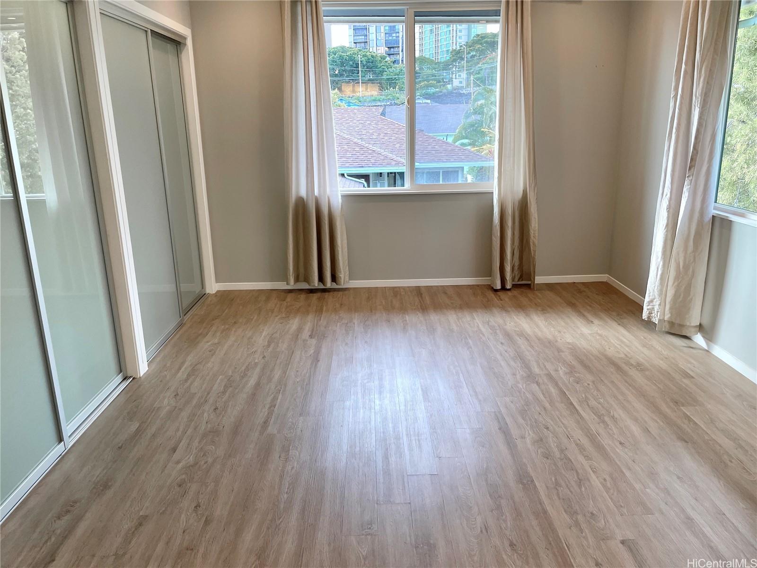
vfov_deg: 53.1
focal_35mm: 26
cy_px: 284
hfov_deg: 67.3
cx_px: 378
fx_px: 569
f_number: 1.6
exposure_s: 1/120
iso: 125
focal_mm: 4.2
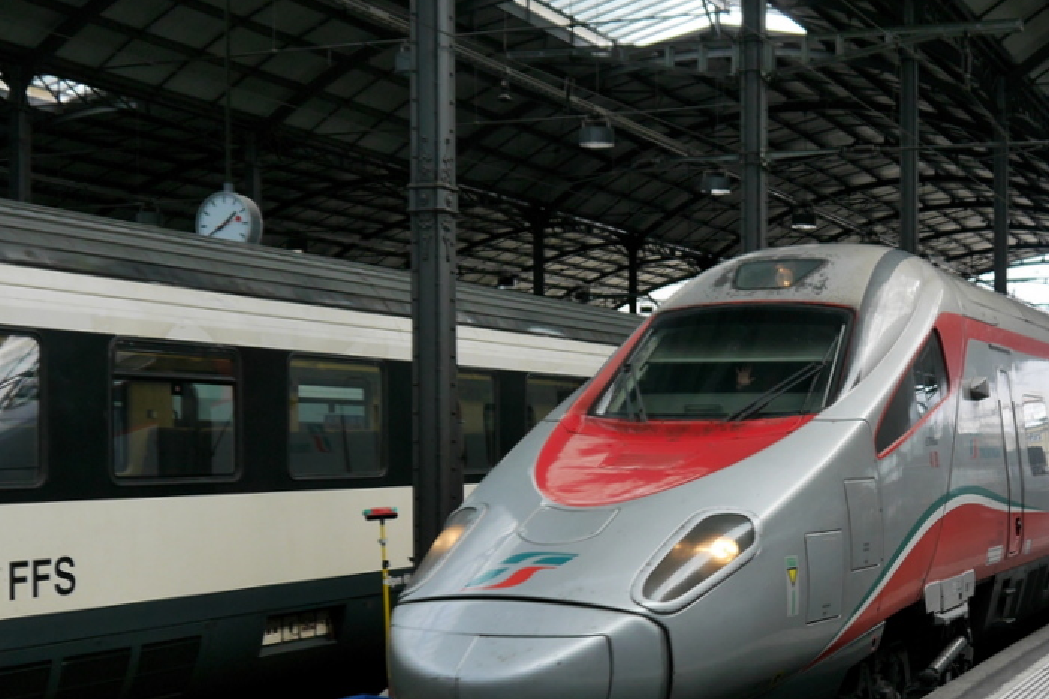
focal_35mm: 57
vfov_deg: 23.6
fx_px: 1660
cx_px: 772
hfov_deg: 34.4
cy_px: 497
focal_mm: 16
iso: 160
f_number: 4
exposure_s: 1/80
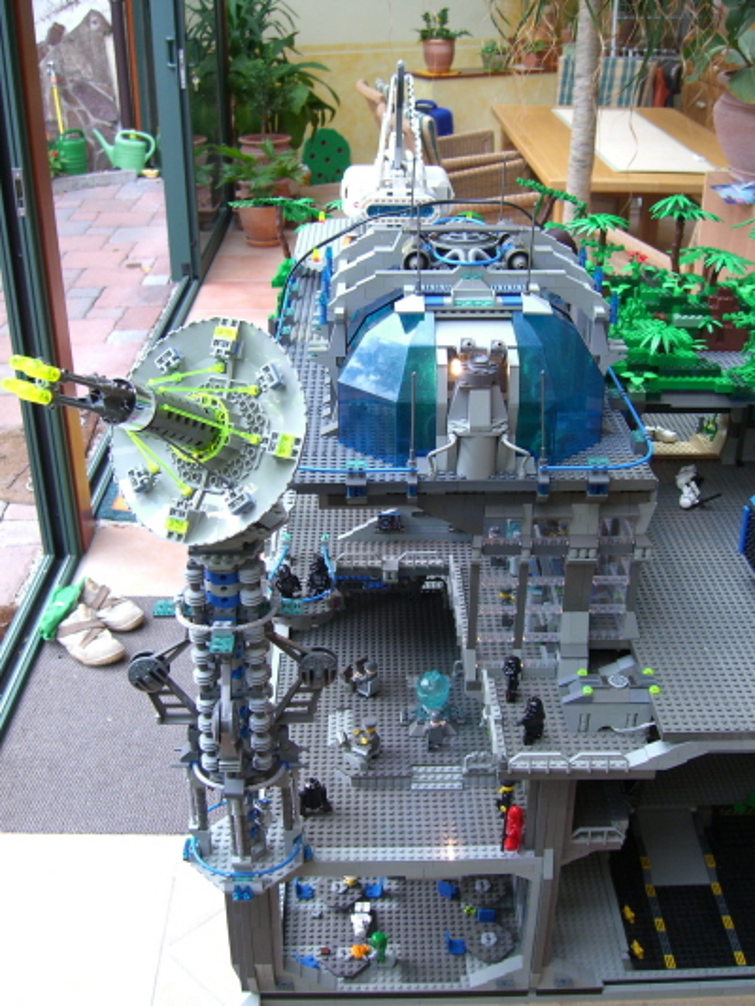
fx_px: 1105
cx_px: 378
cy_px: 503
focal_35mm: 38
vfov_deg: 49.0
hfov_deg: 37.7
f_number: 2.8
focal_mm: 7.9
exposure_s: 1/100
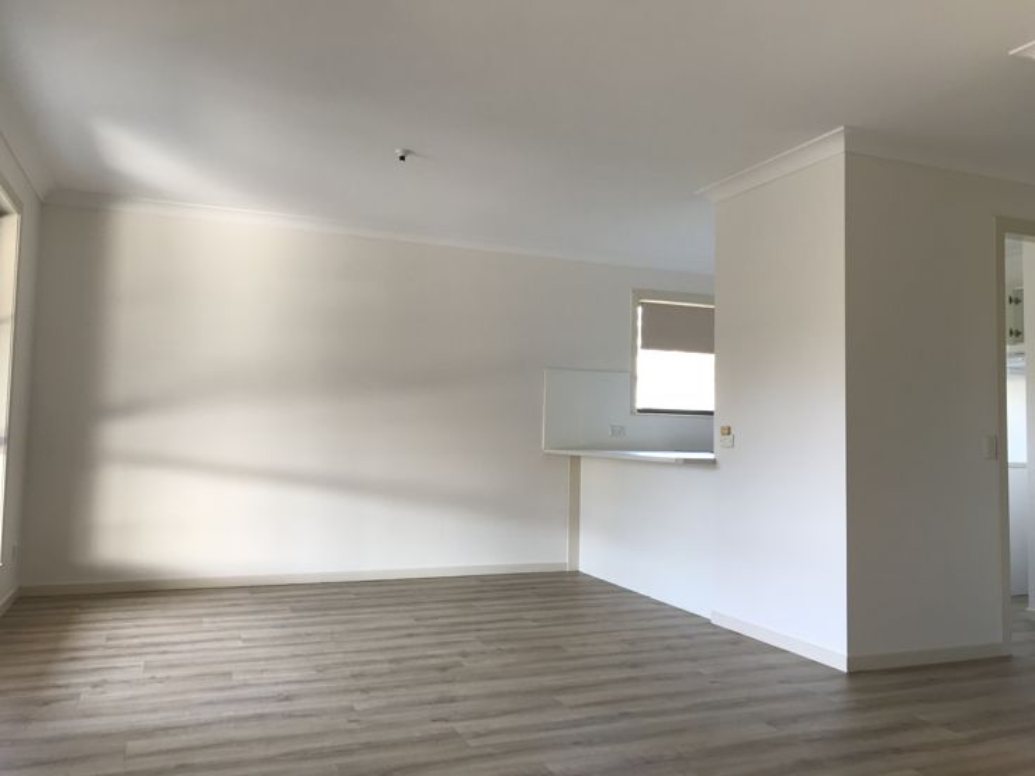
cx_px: 518
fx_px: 837
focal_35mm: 28
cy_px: 388
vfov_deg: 49.7
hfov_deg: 63.4
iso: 20
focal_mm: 3.99
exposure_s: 1/45
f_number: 1.8
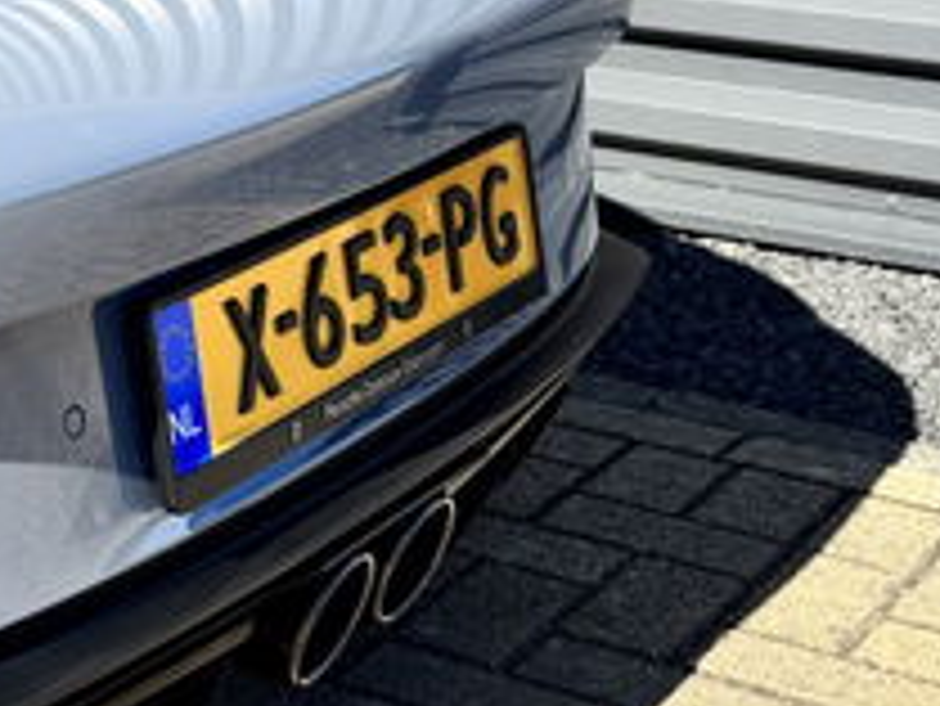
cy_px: 31
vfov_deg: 16.5
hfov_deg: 19.7
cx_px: -409
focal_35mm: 88
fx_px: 2391
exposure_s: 1/2959
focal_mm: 6.76
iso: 80
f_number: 1.78
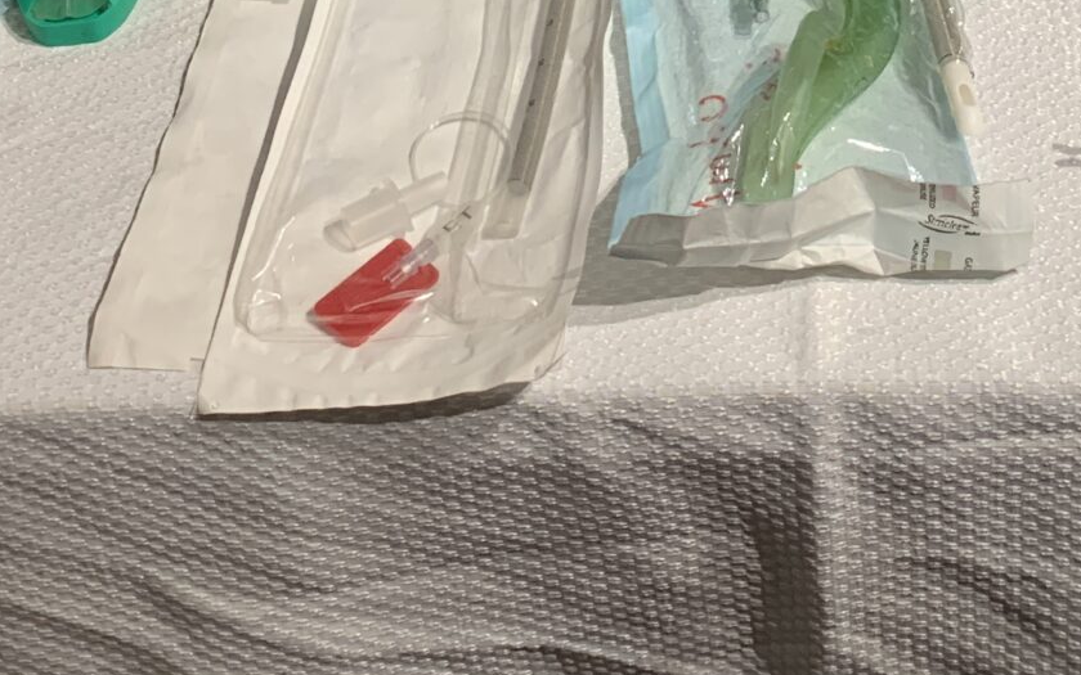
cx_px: 812
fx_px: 2475
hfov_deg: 24.4
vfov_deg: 14.3
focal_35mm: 84
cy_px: -397
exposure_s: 1/100
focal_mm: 4.25
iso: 100
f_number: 1.8
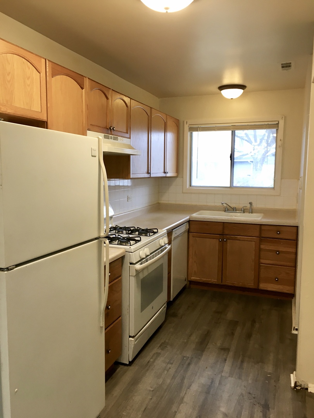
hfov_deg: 48.2
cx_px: 157
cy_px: 209
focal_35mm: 29
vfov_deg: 61.7
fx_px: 351
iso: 50
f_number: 2.2
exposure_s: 1/30
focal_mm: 4.15
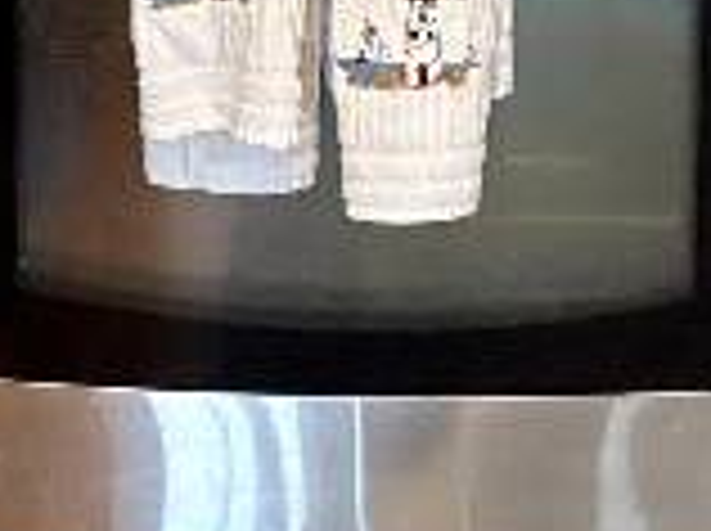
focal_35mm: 140
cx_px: 342
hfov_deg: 14.1
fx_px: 2871
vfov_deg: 9.7
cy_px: -583
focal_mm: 5.96
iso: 320
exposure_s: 1/60
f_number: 1.6
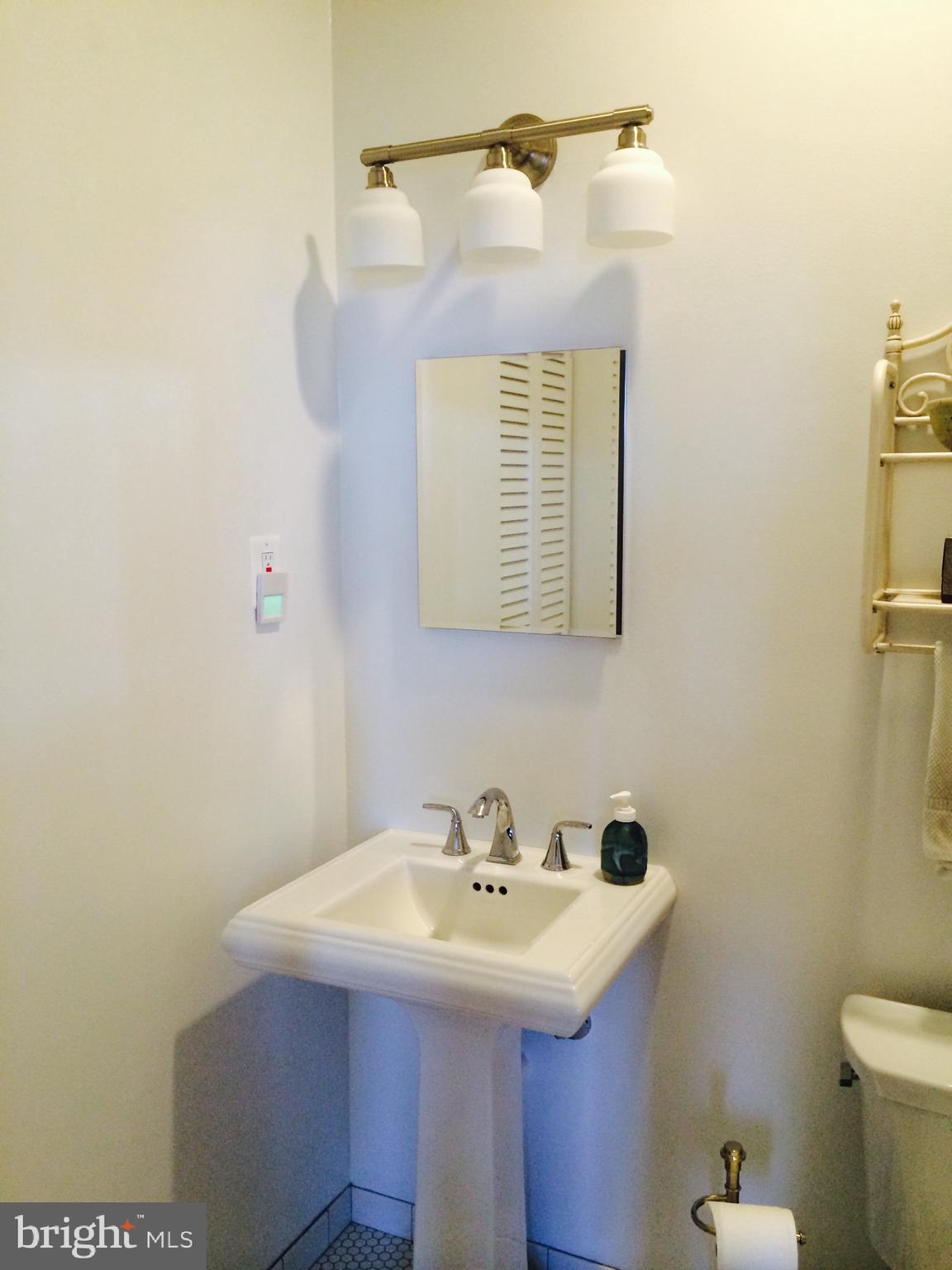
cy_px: 635
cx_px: 476
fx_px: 1100
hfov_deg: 46.8
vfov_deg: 60.0
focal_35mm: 30
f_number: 2.2
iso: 64
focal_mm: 4.12
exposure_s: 1/30
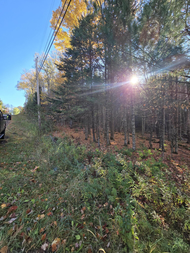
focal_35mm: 13
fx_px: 95
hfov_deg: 89.9
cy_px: 126
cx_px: 95
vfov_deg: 106.2
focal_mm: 2.2
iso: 50
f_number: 2.2
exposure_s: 1/339
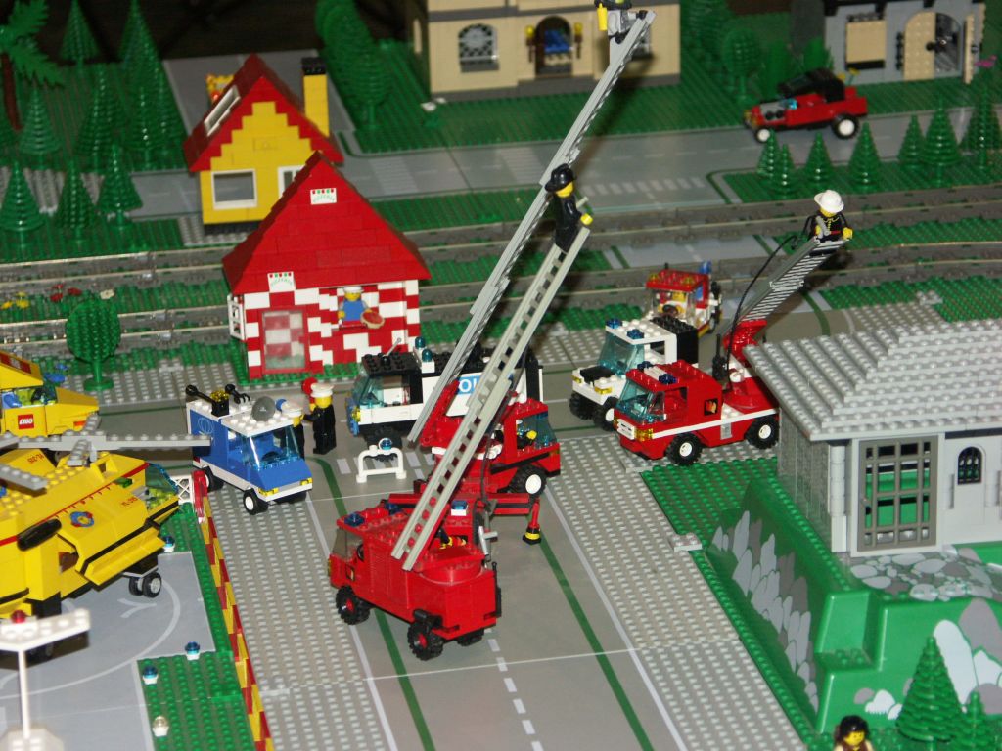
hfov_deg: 16.1
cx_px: 501
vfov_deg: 12.1
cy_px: 376
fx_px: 3531
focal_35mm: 122
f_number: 3.2
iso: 200
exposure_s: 1/125
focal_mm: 31.23
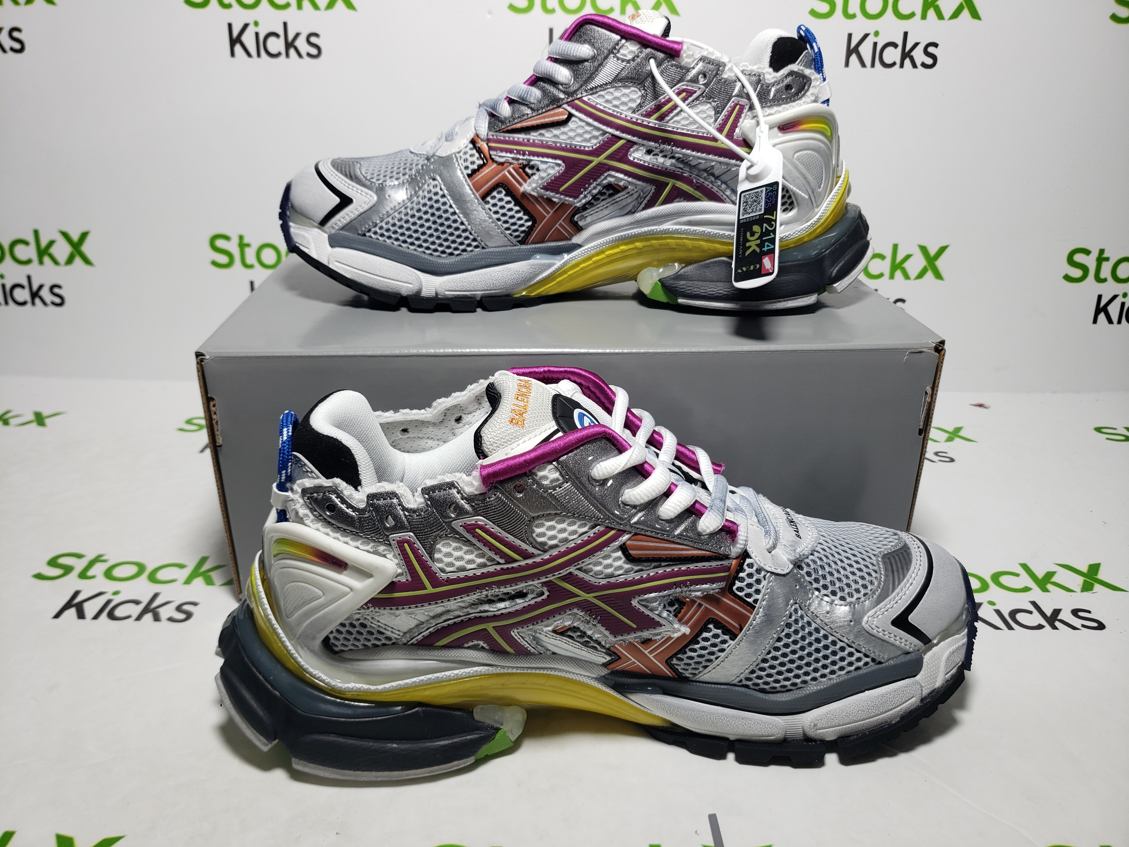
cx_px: 564
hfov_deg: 67.3
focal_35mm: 26
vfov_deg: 53.1
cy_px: 424
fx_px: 848
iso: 50
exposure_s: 1/355
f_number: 1.5
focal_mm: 4.3
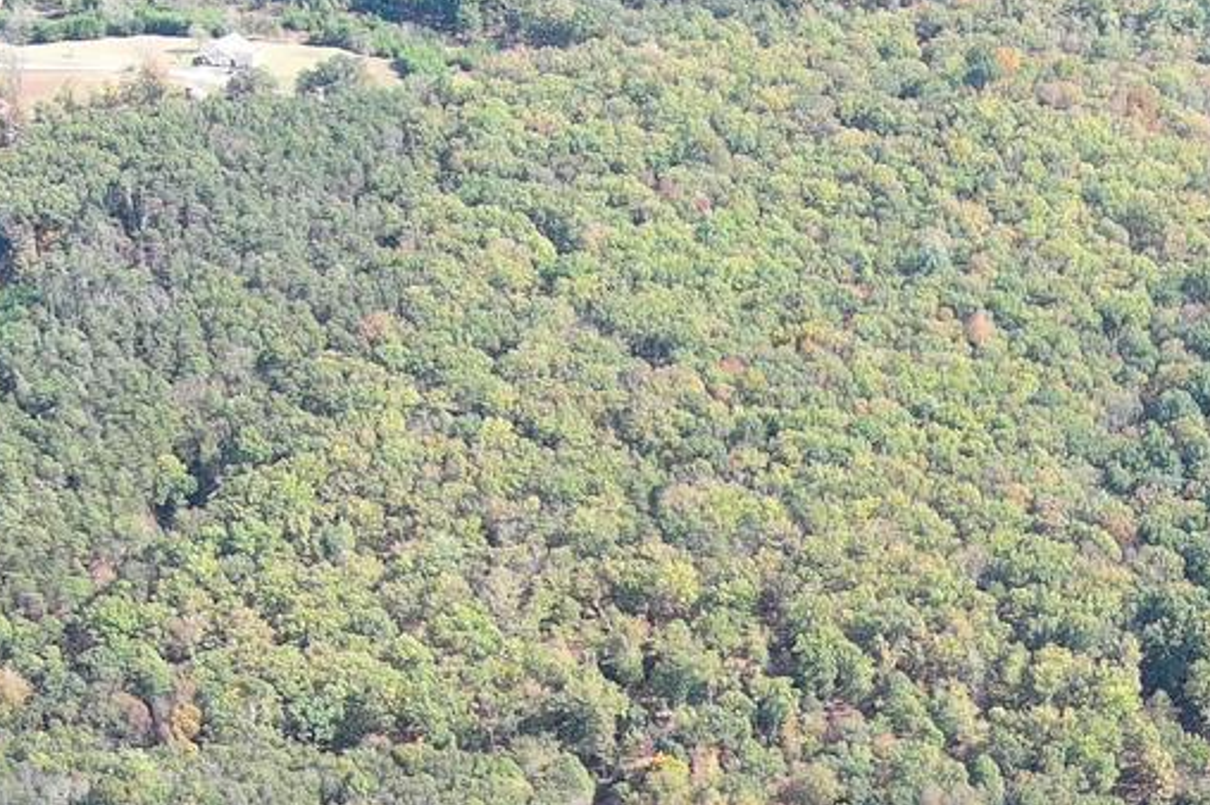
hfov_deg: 17.2
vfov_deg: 11.0
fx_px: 3930
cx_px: 1110
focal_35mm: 117
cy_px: 1368
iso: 100
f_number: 2.8
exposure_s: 1/273
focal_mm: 10.57
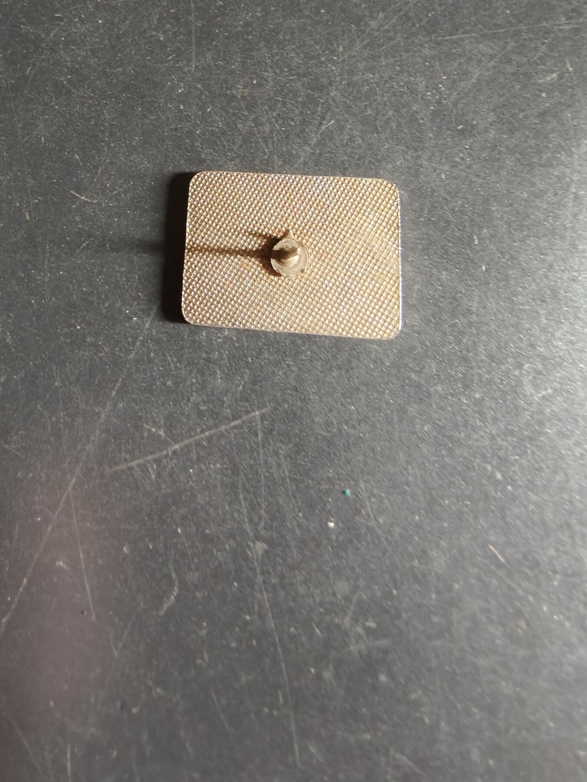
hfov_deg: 58.9
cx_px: 294
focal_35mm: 23
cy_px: 391
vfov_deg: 73.9
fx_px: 520
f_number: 2
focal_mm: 2.32
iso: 1000
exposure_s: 1/33.3
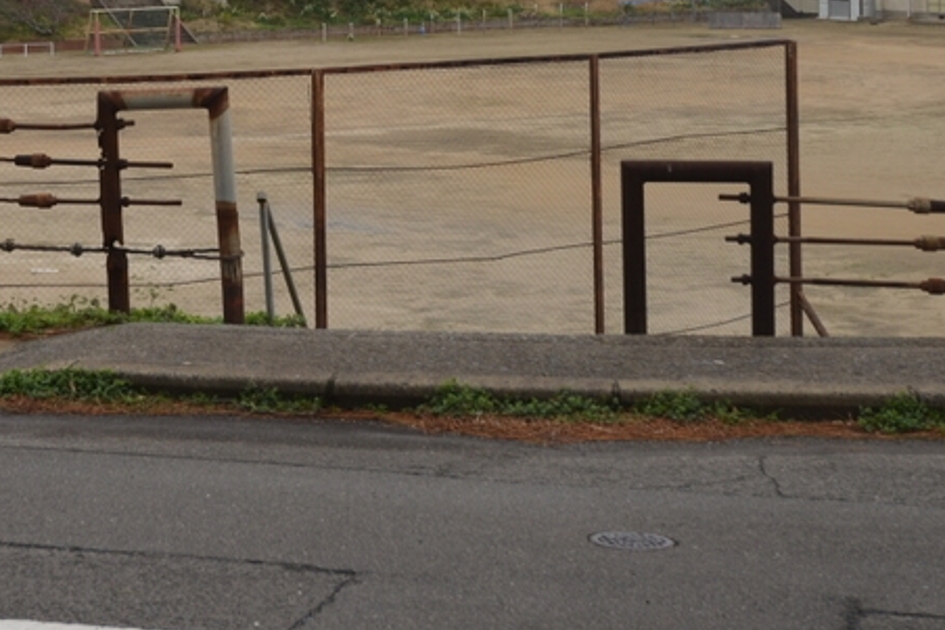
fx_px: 2440
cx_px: 82
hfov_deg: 21.4
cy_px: -120
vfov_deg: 14.3
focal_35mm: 93
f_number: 8
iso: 110
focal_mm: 35
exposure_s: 1/80
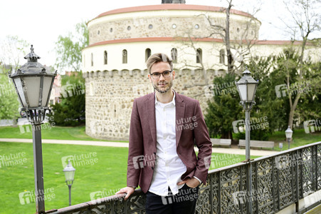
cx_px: 160
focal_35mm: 43
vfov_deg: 31.1
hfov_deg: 45.5
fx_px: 383
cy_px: 107
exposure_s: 1/200
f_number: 4.5
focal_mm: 43
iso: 250
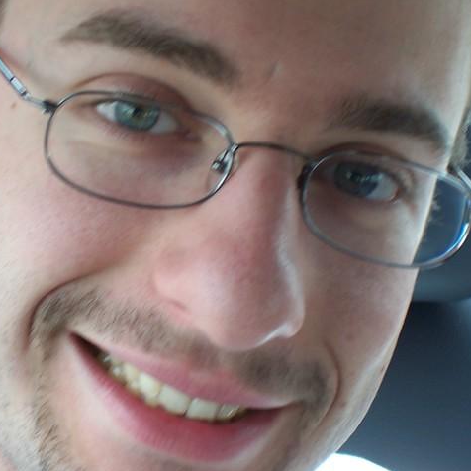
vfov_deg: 13.2
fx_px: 2032
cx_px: 176
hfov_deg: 13.2
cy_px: 236
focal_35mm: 132
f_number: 4.8
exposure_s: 1/90
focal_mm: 16.8
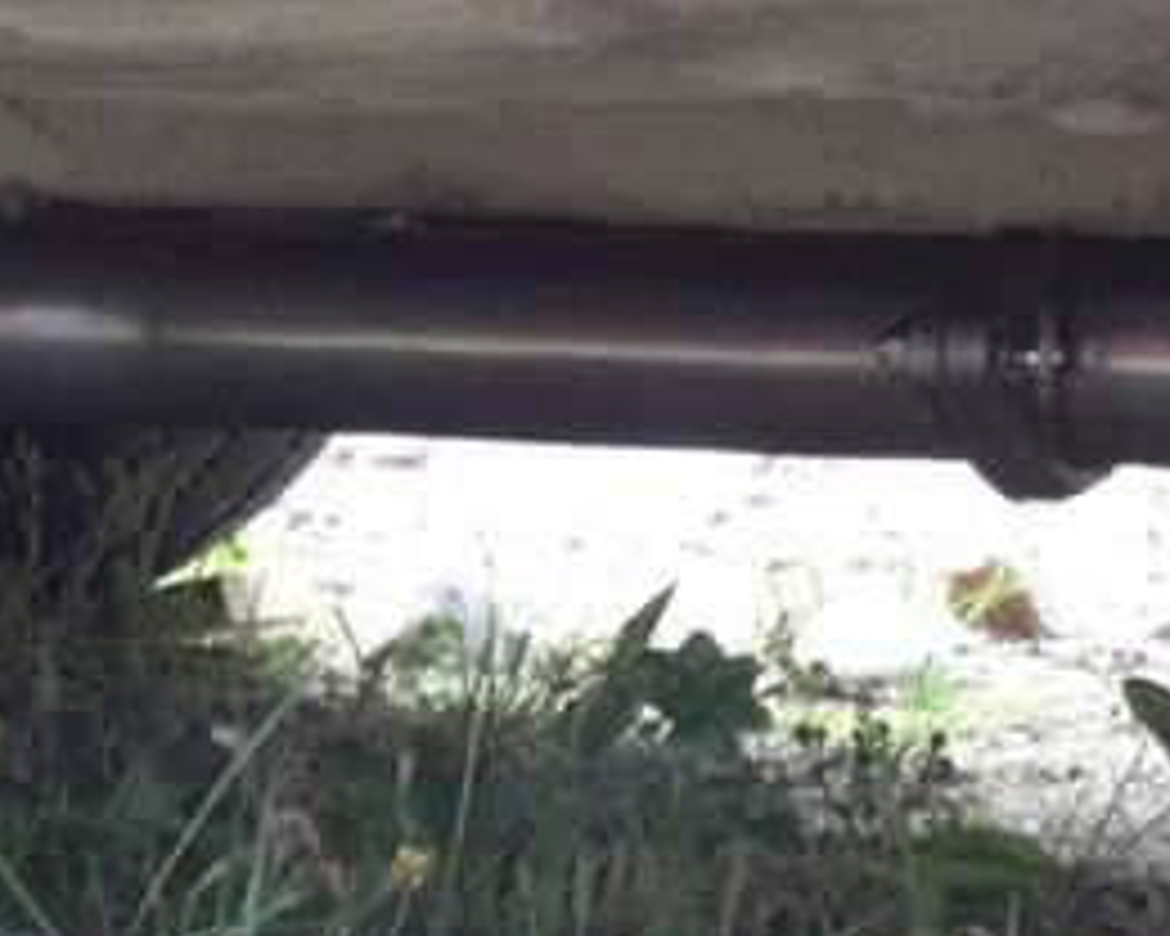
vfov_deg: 8.0
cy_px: 783
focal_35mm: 192
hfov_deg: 9.9
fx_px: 6648
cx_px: -112
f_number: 4.4
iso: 800
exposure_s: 1/160
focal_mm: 16.6
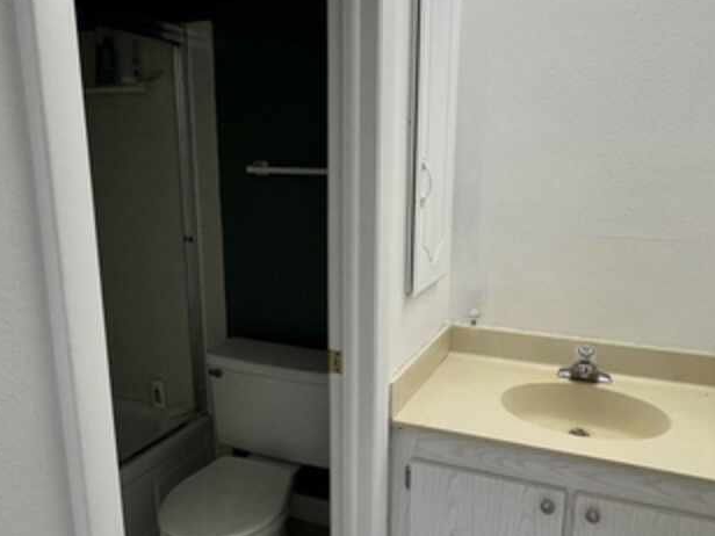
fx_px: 558
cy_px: 290
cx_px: 383
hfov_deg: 65.2
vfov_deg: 51.3
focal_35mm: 27
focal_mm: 1.57
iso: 40
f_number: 1.8
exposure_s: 1/60
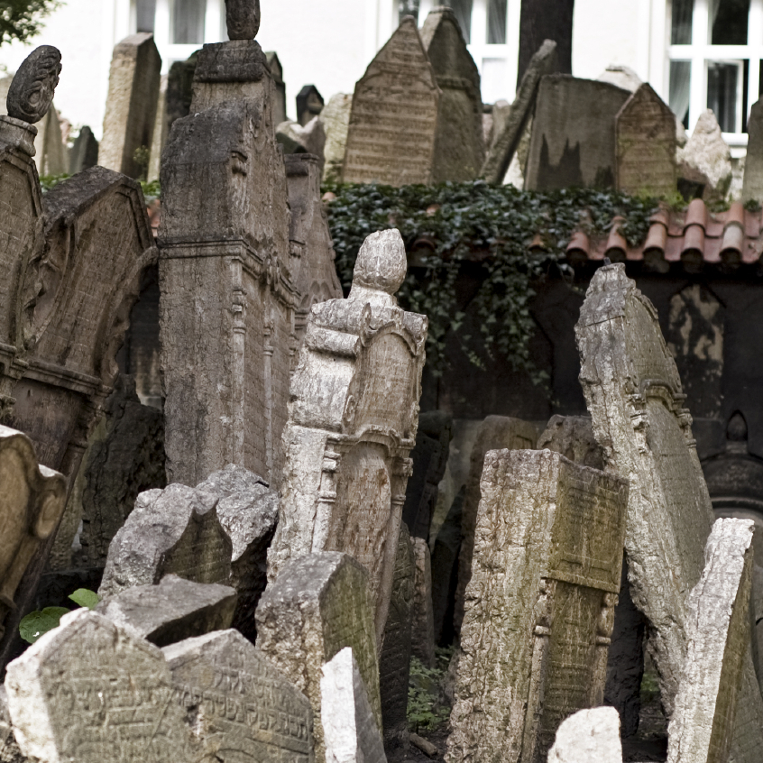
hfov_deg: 13.6
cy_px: 465
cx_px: 184
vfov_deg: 13.6
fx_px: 3192
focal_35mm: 128
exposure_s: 1/200
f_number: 3.5
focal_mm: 50
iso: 200
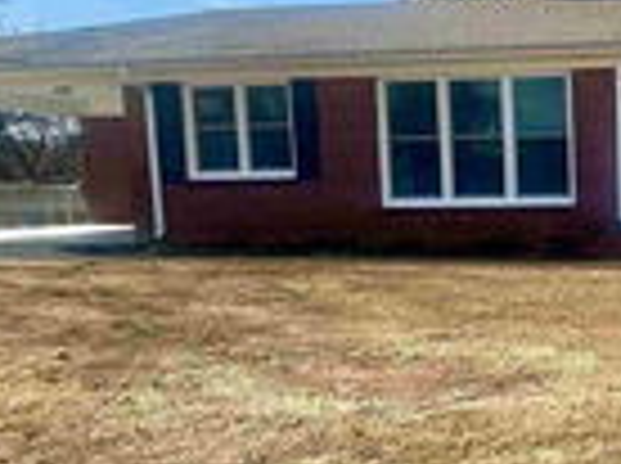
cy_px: 266
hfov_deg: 31.1
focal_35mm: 52
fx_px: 931
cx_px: 742
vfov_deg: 27.9
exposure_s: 1/1052
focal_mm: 2.22
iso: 40
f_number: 2.2
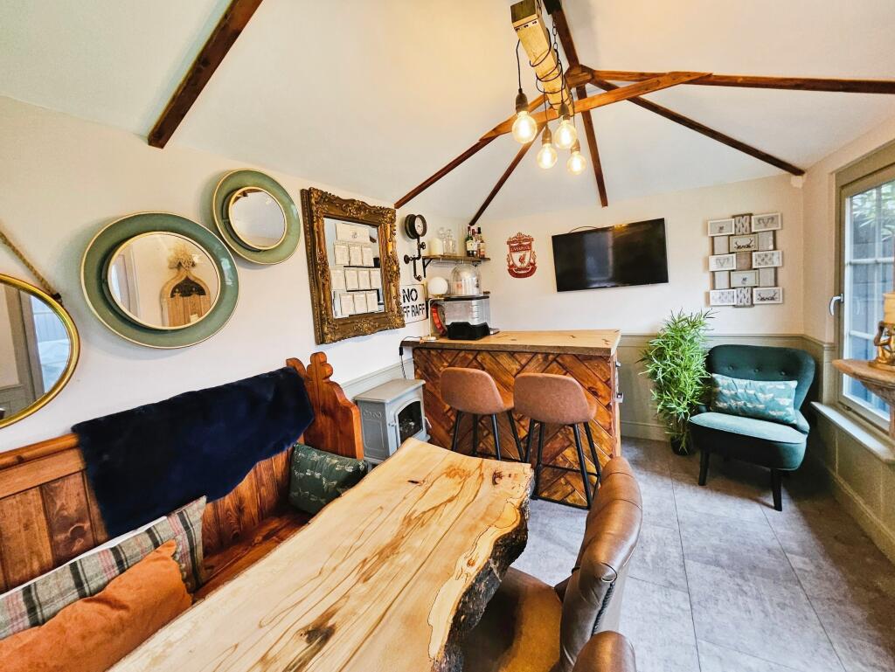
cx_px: 448
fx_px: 336
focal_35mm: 13
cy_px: 336
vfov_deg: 90.0
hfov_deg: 106.2
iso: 250
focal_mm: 1.7
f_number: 2.2
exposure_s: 1/50
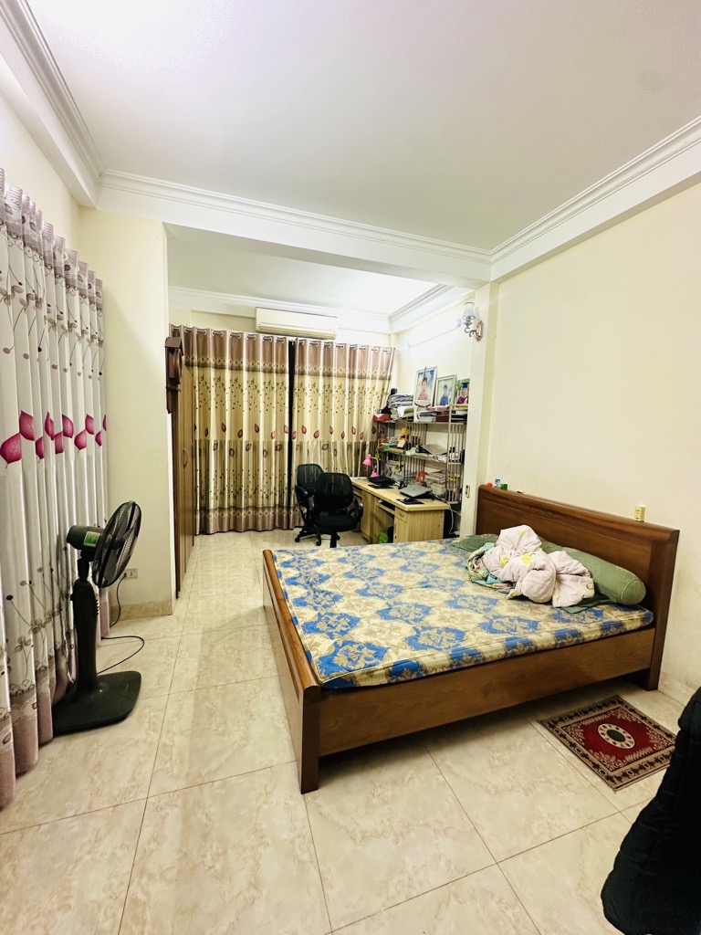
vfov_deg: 102.1
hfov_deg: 85.7
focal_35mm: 14
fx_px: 378
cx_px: 350
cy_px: 468
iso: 200
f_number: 2.2
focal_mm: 2.22
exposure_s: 1/50
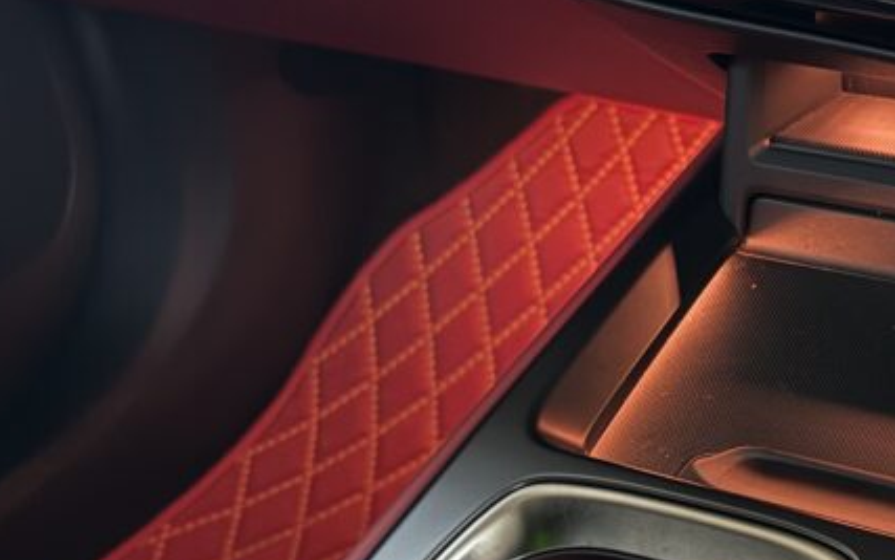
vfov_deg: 21.3
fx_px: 1488
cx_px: 949
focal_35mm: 61
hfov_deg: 30.4
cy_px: 222
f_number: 1.78
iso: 1000
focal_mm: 6.76
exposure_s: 1/13
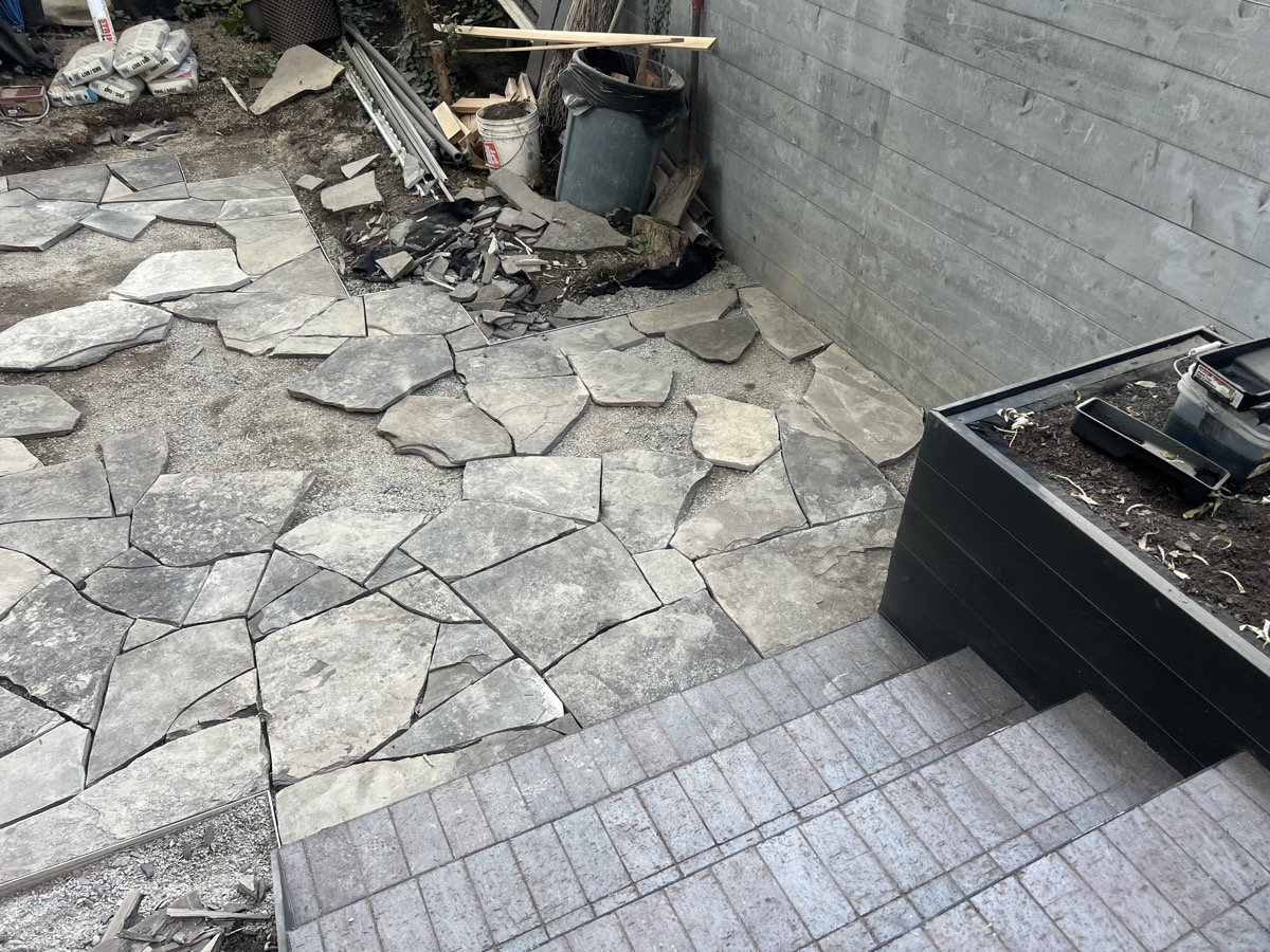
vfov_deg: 53.1
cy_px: 476
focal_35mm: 26
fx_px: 954
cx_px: 635
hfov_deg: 67.3
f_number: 1.5
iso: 100
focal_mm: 5.7
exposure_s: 1/121
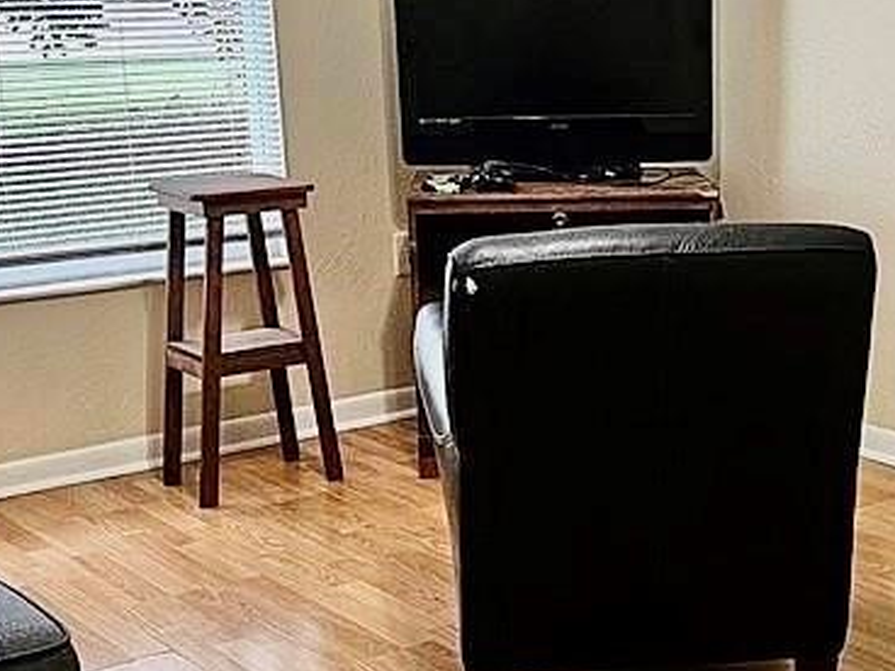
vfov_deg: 22.9
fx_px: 1655
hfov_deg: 29.6
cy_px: 408
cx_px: 708
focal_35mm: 64
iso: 320
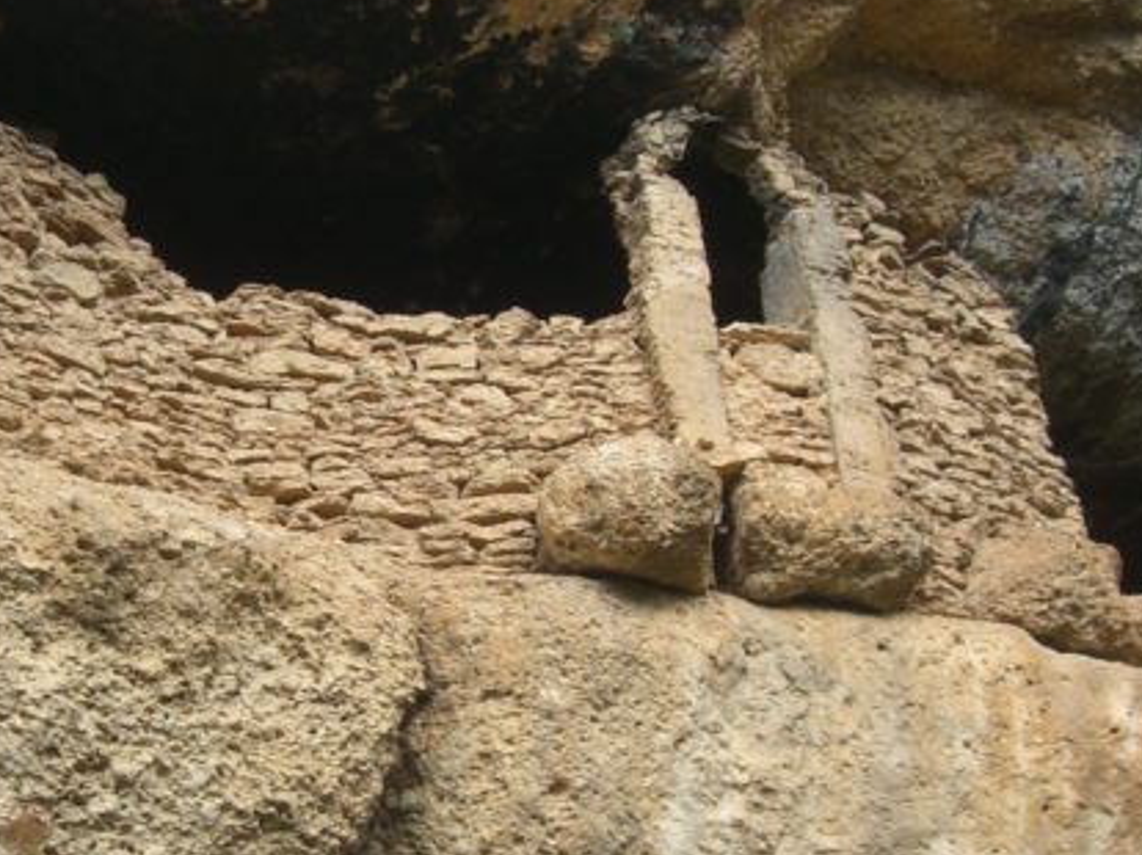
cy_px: 530
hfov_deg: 20.8
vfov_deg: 15.7
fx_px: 3099
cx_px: 367
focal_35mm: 94
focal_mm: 7.9
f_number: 2.8
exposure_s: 1/125
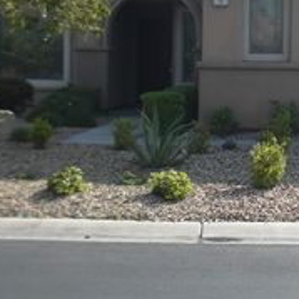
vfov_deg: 19.4
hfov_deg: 19.3
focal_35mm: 89
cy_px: 84
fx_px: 870
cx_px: 246
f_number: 2.8
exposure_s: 1/640
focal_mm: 6.3
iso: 50
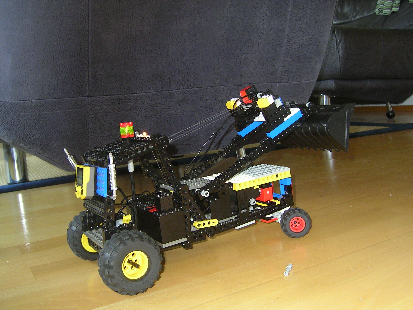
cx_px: 206
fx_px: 430
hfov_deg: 51.4
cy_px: 155
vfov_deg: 39.7
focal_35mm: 36
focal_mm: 5.6
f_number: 2.8
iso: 100
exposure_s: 1/30
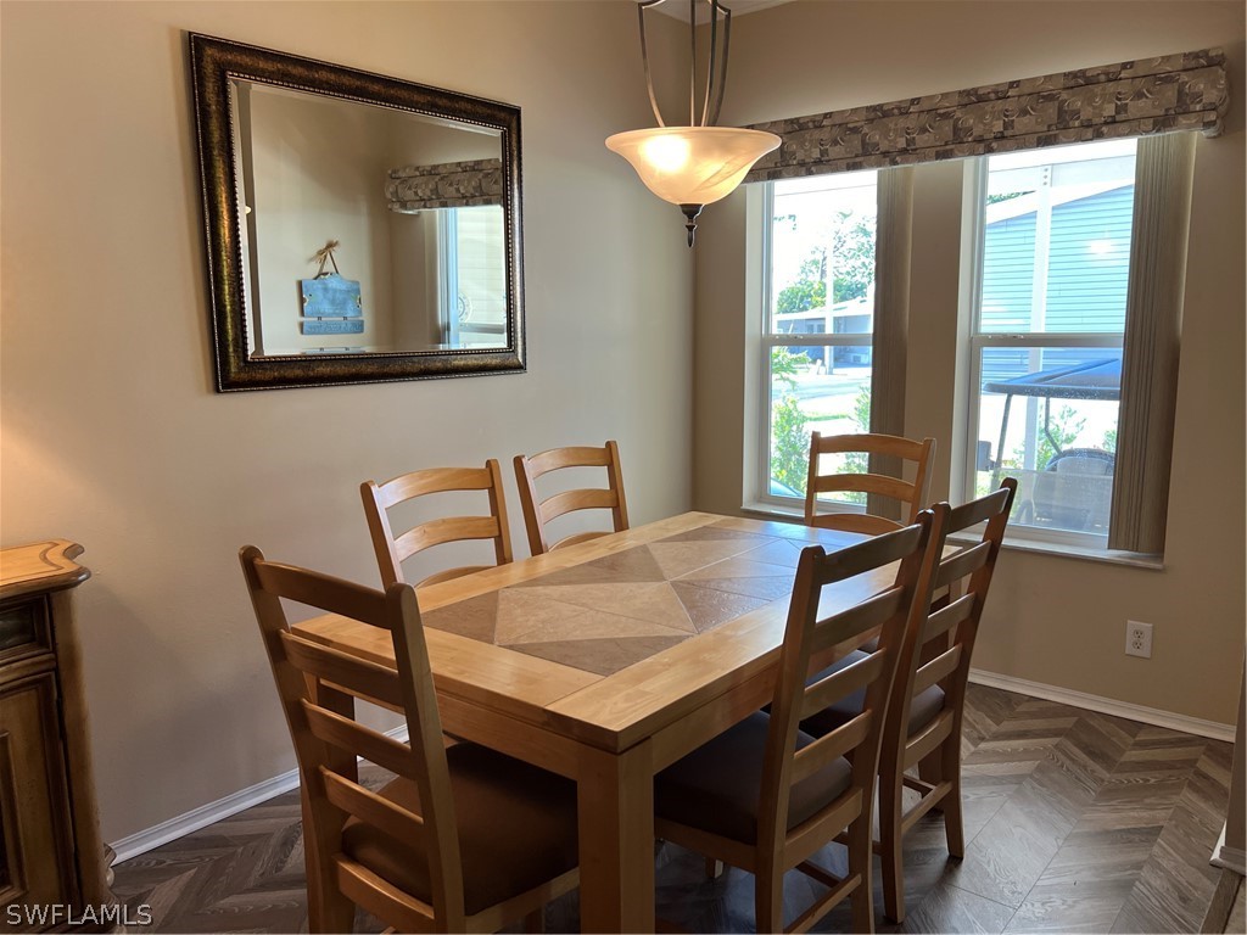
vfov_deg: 53.1
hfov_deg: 67.3
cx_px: 624
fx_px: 937
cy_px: 468
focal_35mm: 26
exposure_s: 1/120
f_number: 1.5
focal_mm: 5.7
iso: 100
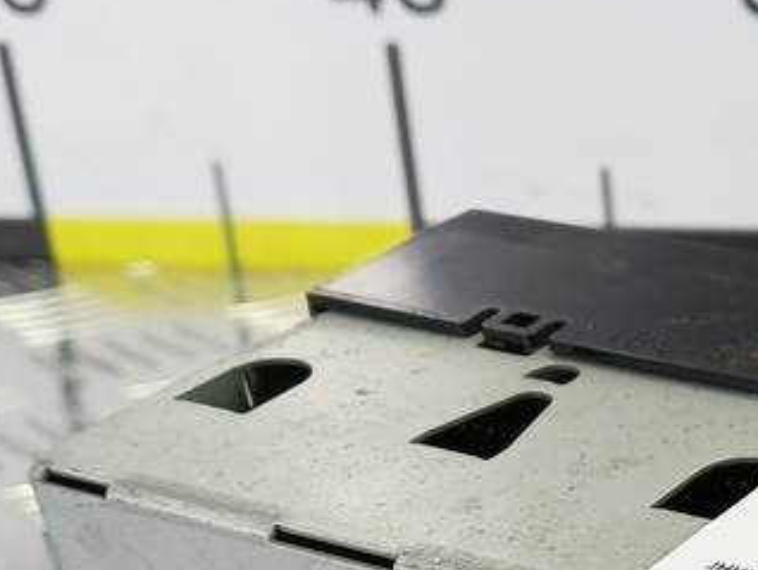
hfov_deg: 24.0
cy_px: 673
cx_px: 901
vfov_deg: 18.9
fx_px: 1622
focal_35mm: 74
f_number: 1.6
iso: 133
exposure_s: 1/50
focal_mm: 4.11
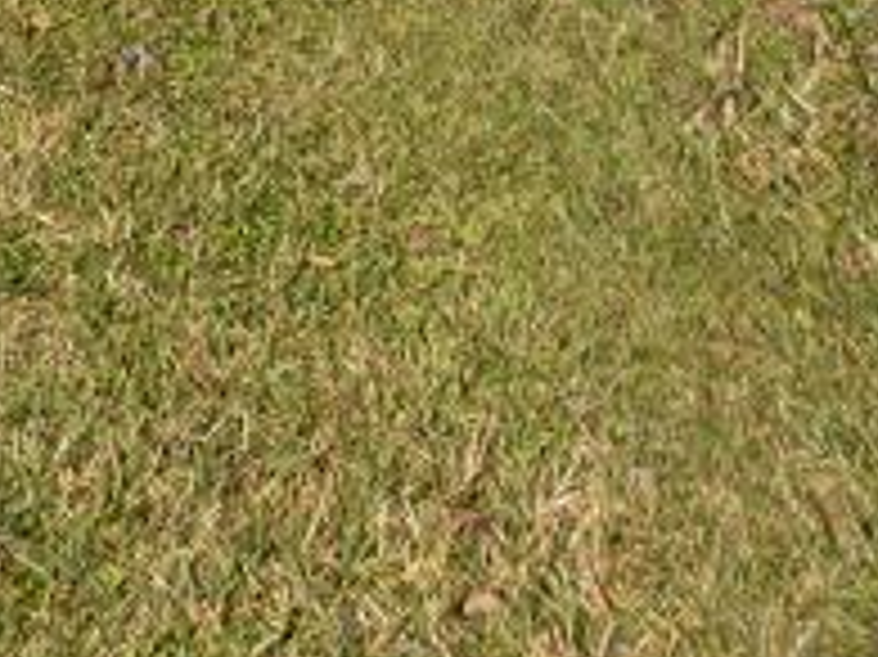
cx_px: -680
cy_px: -1485
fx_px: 2814
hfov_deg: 15.4
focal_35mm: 111
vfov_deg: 9.5
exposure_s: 1/250
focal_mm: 10
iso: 400
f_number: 8
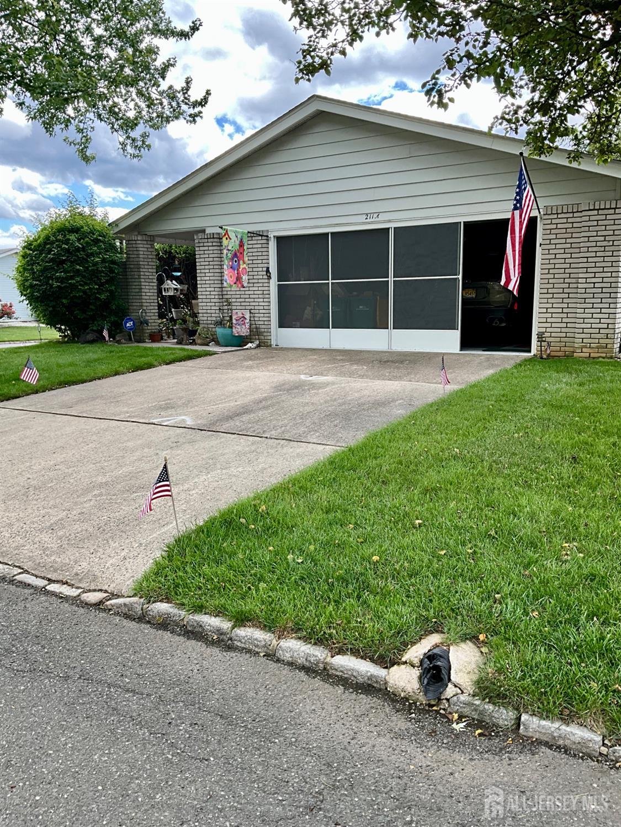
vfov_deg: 61.7
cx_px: 310
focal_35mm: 29
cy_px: 414
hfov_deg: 48.2
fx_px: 694
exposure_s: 1/360
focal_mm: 3
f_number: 1.8
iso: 25
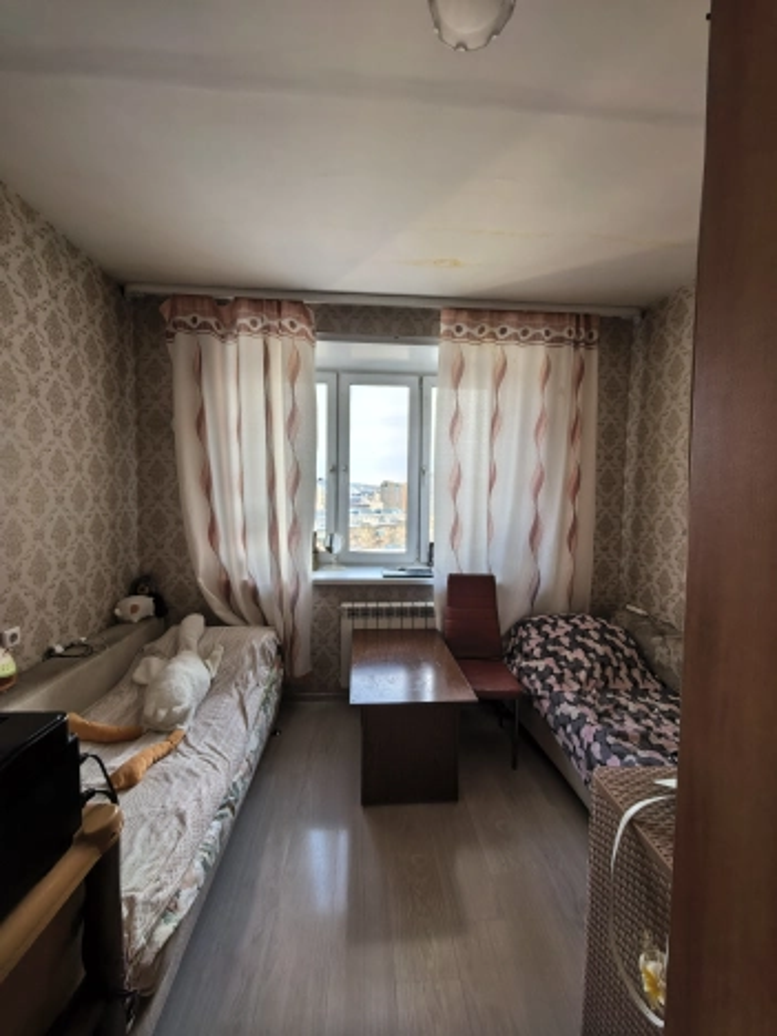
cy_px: 518
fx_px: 389
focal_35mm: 13
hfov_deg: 89.9
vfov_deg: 106.2
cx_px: 388
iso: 80
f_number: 2.2
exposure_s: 1/100
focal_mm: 1.95
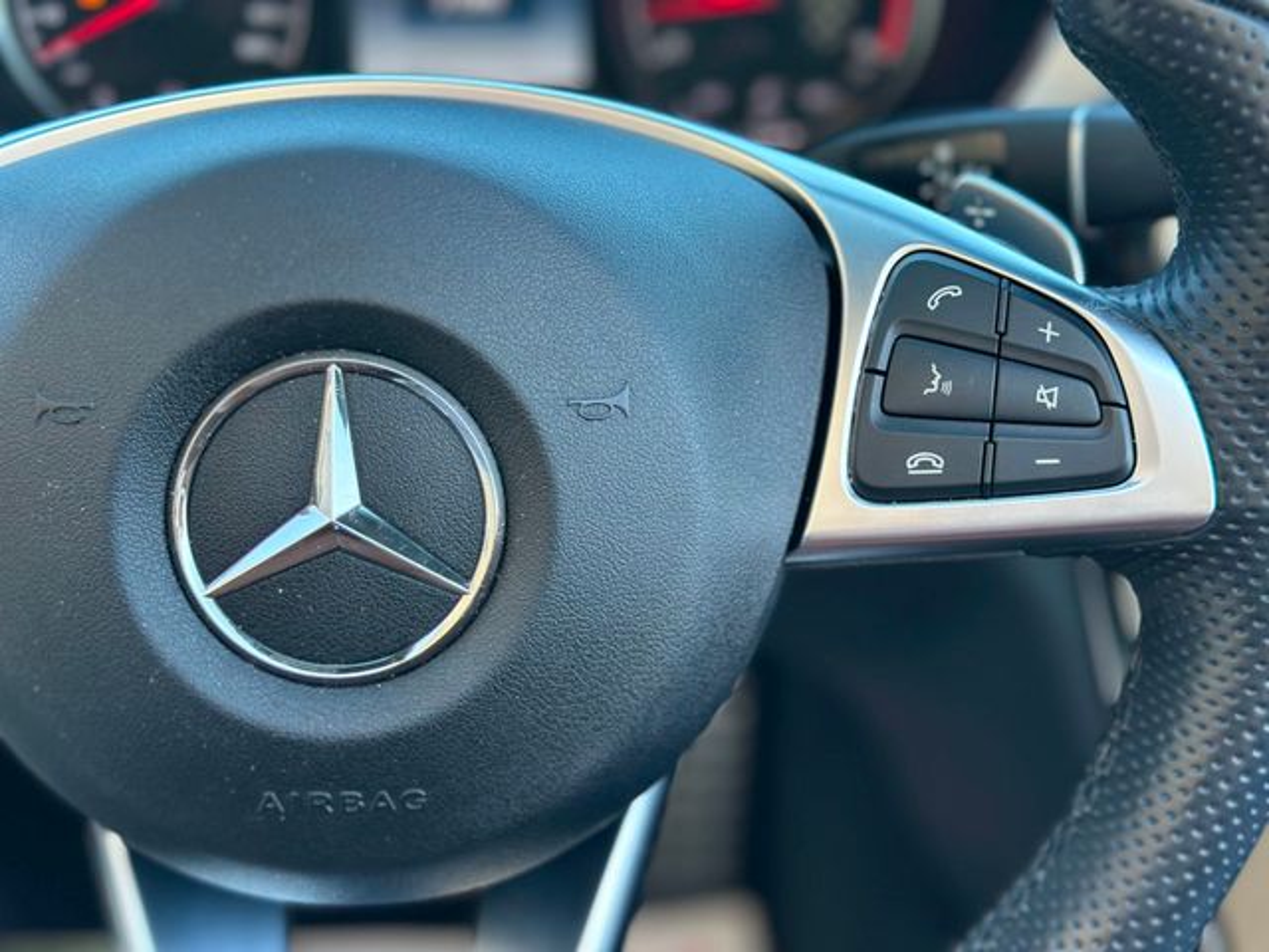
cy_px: 476
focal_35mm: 48
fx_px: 1760
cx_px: 634
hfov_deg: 39.7
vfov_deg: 30.3
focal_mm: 6.86
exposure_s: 1/176
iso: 64
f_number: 1.78
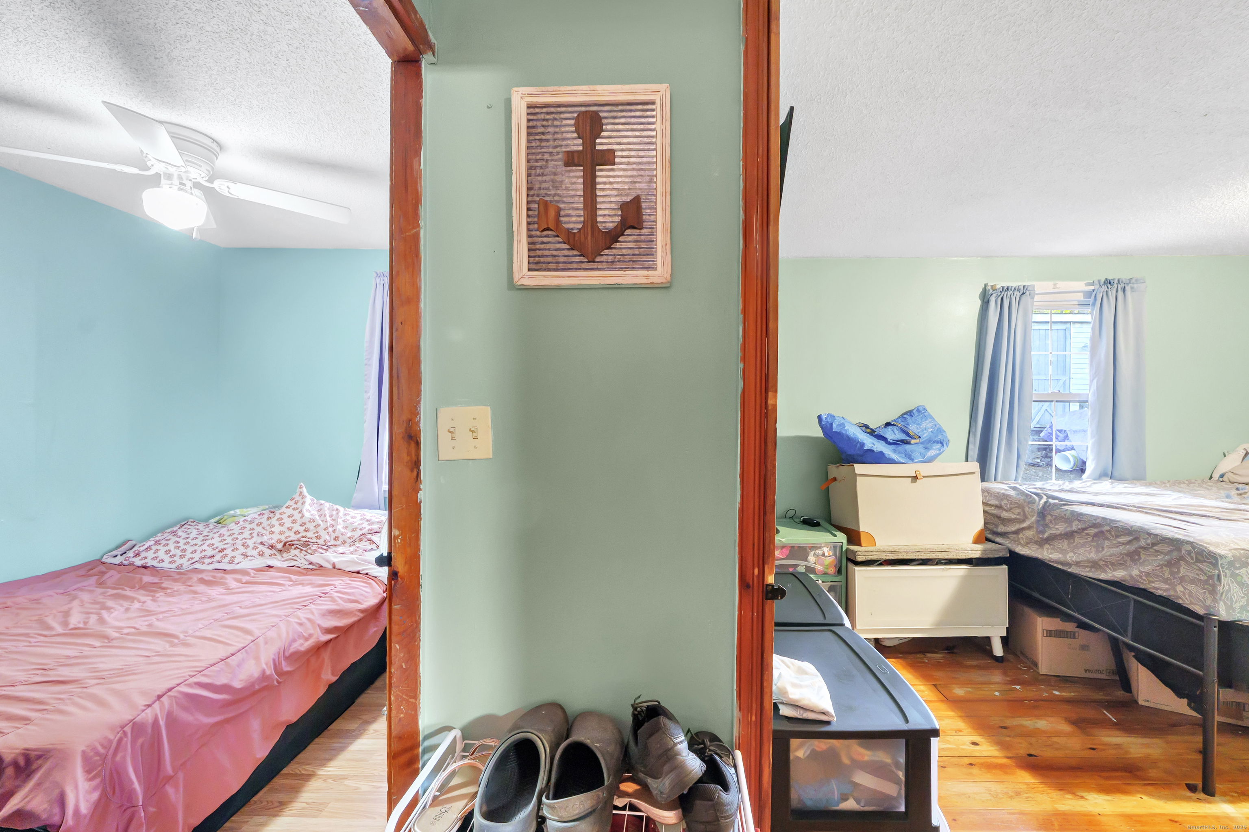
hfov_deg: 100.4
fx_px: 520
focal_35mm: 15
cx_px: 624
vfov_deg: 77.3
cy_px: 416
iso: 800
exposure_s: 1/2
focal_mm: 10
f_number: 9
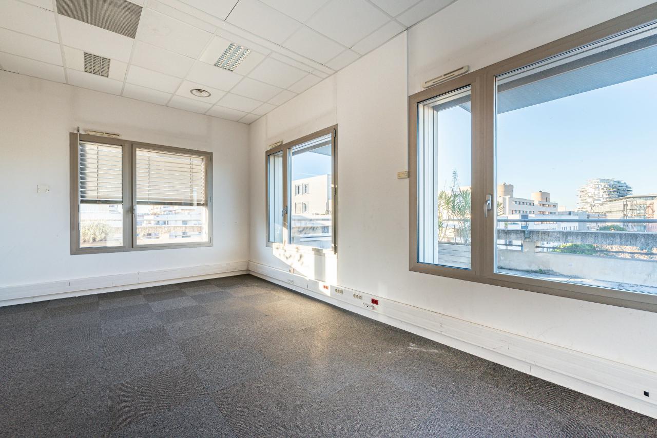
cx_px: 328
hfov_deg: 100.4
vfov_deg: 77.4
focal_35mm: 15
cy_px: 219
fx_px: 274
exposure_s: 1/320
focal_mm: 15
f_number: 9
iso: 800
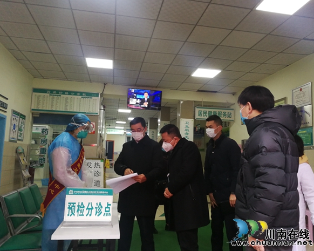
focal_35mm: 29
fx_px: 269
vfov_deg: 49.9
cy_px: 127
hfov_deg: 60.4
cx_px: 163
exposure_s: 1/33.3
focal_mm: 3.95
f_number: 2.2
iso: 200
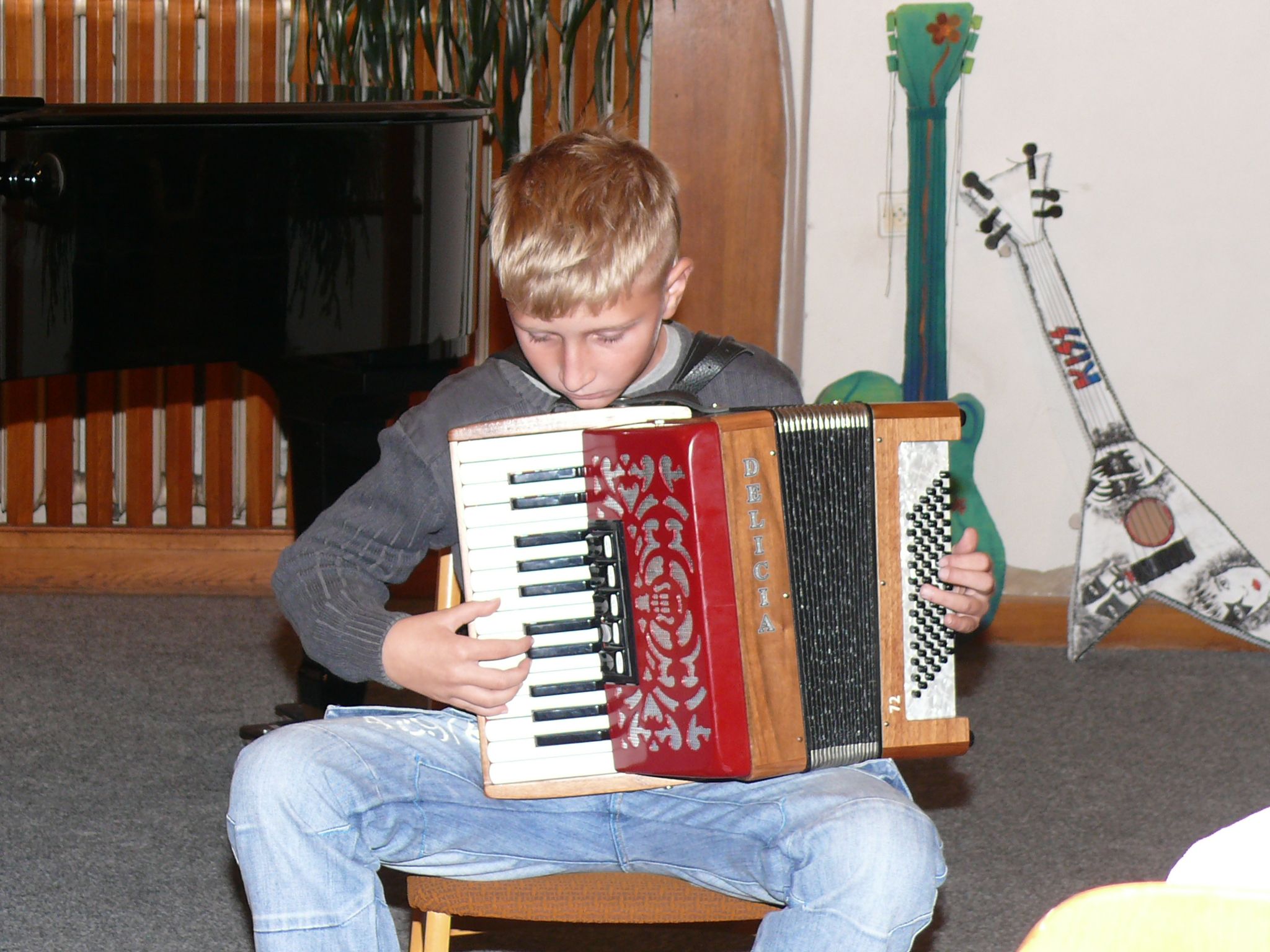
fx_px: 3412
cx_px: 635
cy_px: 476
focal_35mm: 93
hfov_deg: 21.1
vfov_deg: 15.9
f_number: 3.2
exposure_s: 1/30
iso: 100
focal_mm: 12.7
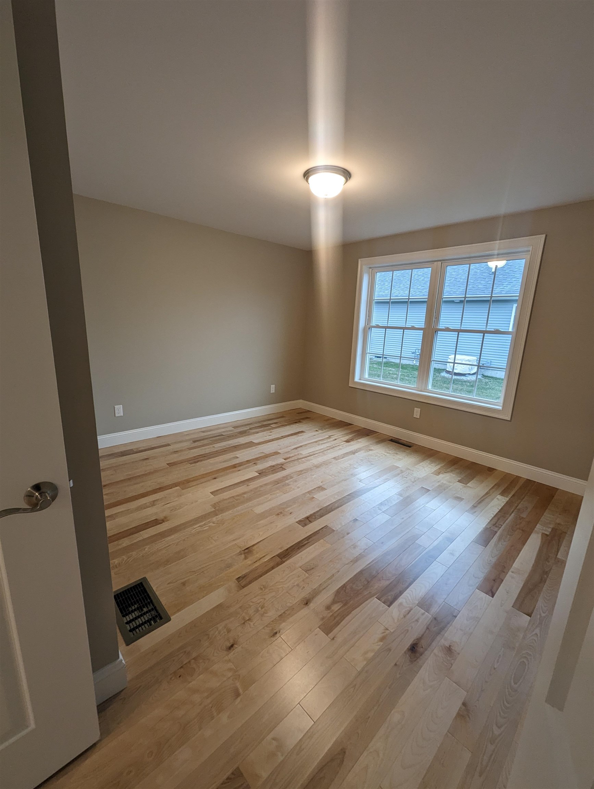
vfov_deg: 106.1
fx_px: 297
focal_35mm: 13
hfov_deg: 90.0
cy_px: 394
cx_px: 297
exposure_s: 1/24
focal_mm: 1.95
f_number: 2.2
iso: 58
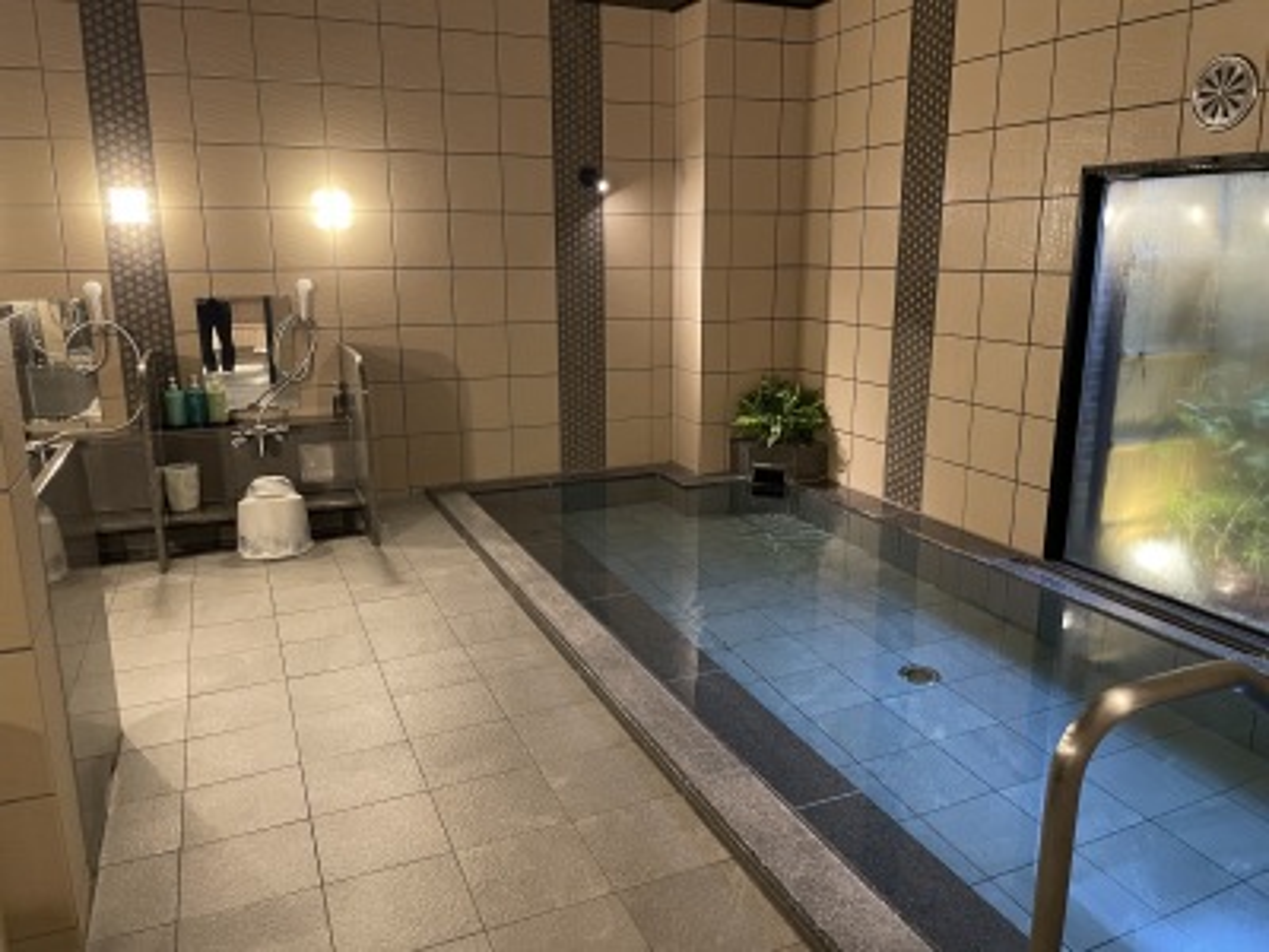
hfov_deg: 67.3
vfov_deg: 53.1
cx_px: 634
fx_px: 953
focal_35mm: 26
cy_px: 476
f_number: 1.6
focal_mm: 4.2
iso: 500
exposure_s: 1/30
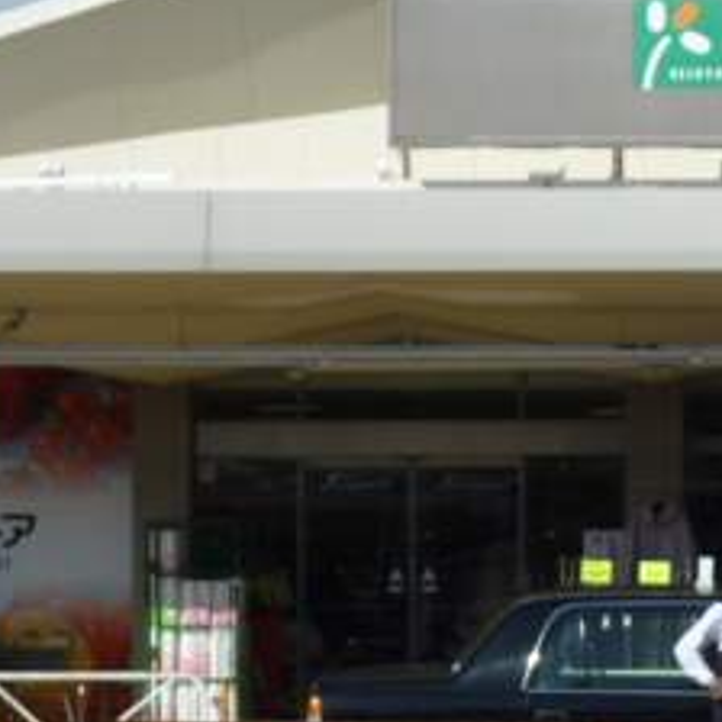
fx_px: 4649
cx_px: 941
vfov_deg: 8.9
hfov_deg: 8.7
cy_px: 290
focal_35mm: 197
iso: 100
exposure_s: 1/500
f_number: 5.4
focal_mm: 13.9
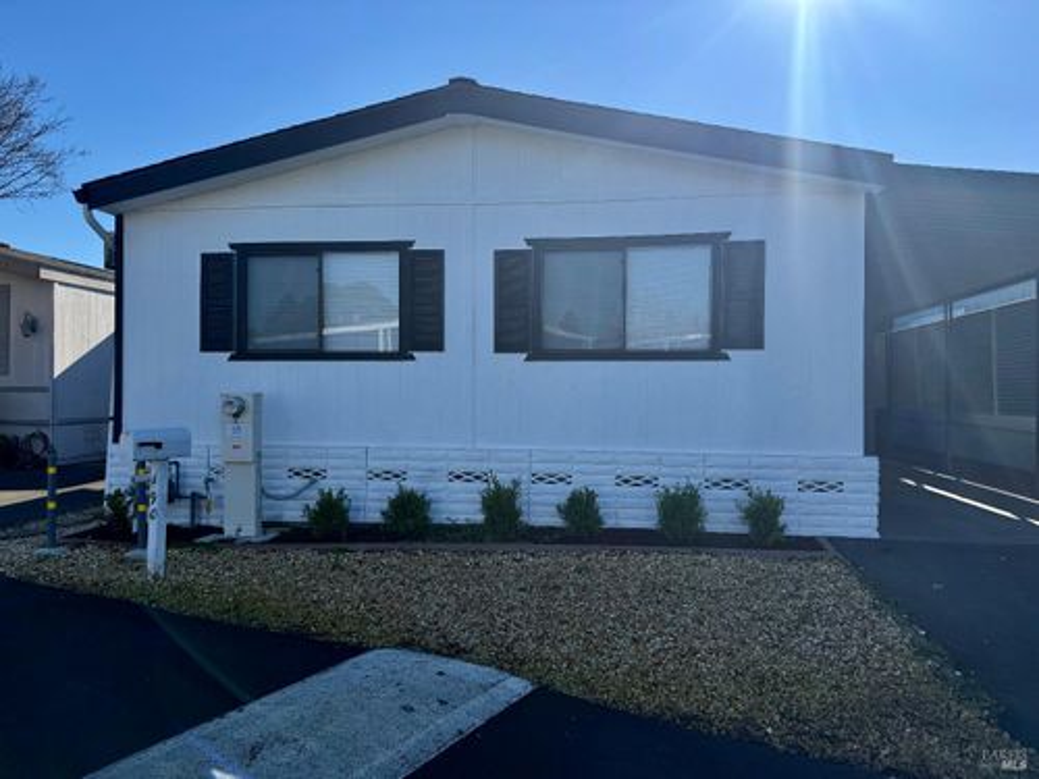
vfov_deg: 56.8
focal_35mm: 24
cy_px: 390
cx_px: 520
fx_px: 720
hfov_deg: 71.6
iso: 125
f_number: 1.78
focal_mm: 6.76
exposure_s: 1/4975
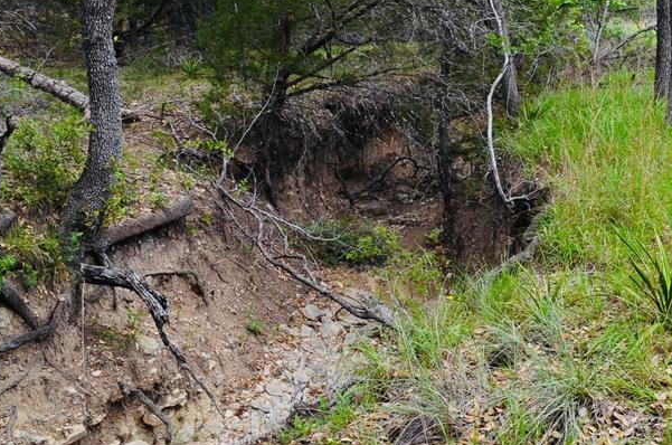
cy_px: 159
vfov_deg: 29.0
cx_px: 466
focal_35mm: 46
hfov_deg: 42.1
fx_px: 857
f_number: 10
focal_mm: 18
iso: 200
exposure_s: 1/80
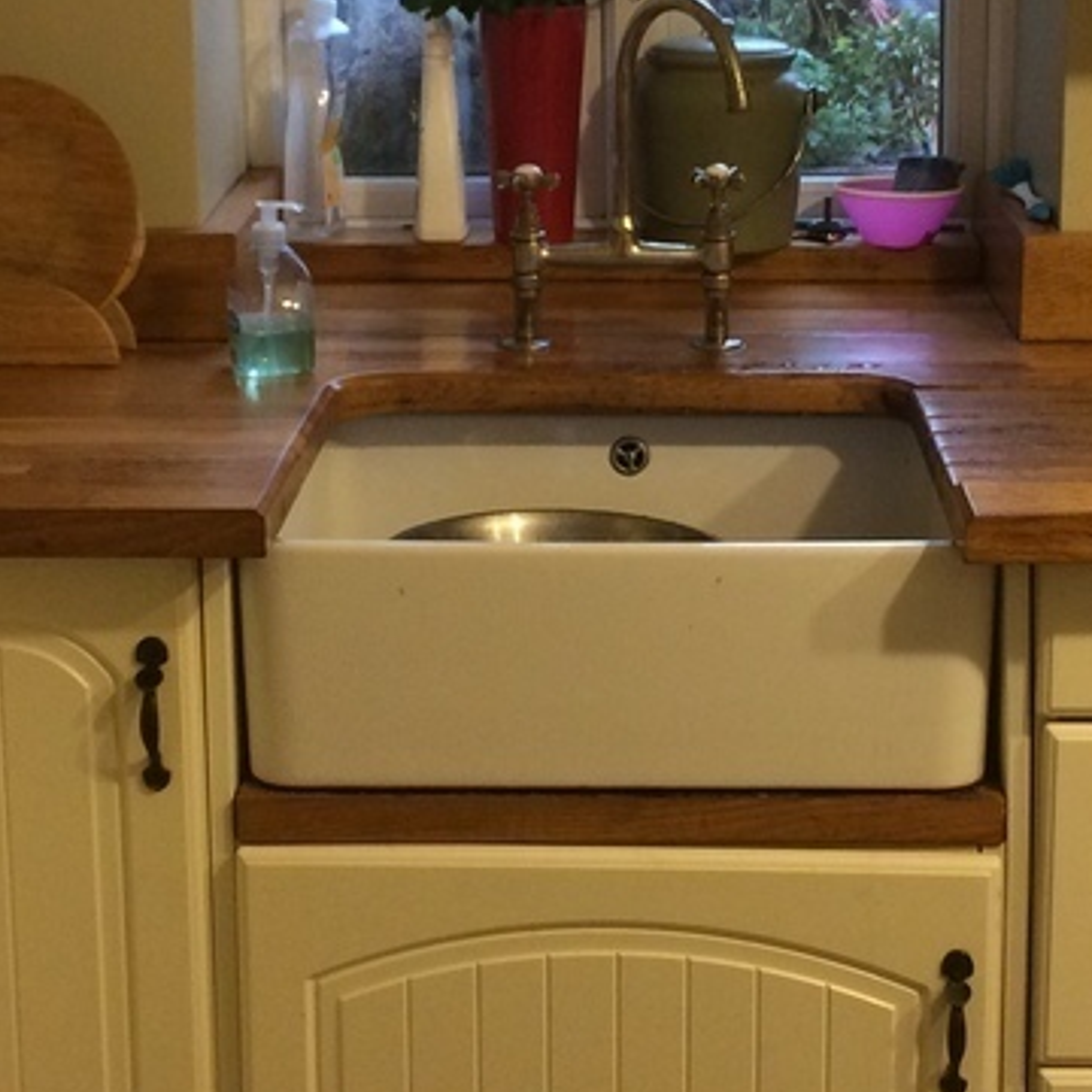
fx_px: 2605
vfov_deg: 23.6
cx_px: 725
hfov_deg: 23.6
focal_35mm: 73
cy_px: 358
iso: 200
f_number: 2.2
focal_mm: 4.15
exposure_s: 1/33
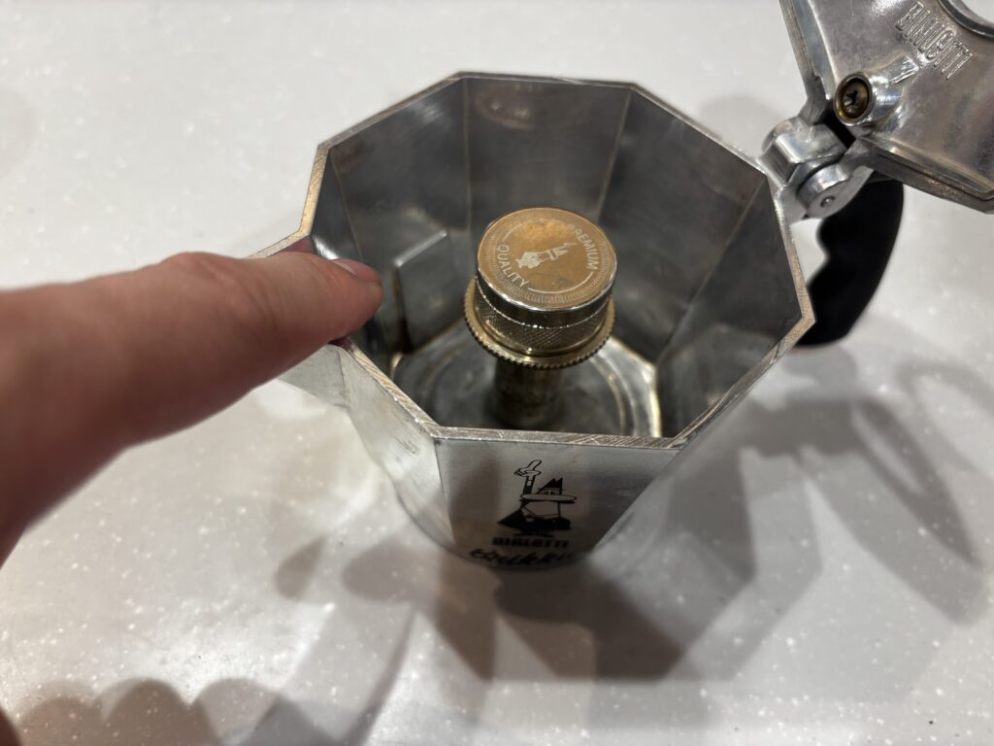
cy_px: 373
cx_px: 497
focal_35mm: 26
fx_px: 747
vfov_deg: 53.1
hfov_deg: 67.3
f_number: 1.6
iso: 100
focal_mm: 5.96
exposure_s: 1/60
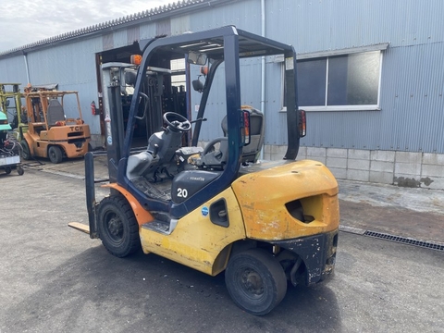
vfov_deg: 53.1
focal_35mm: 26
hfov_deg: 67.3
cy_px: 166
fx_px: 333
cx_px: 222
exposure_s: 1/738
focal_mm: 4.25
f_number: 1.8
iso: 32
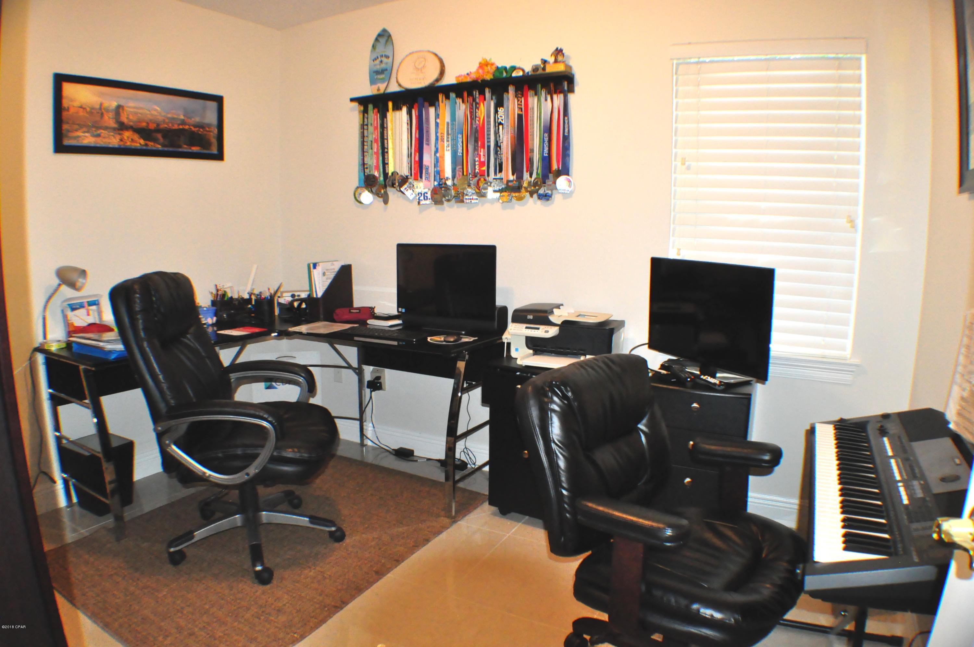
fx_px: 730
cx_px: 487
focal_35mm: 27
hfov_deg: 67.4
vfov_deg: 47.8
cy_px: 324
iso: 3200
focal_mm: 18
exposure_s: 1/60
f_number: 8
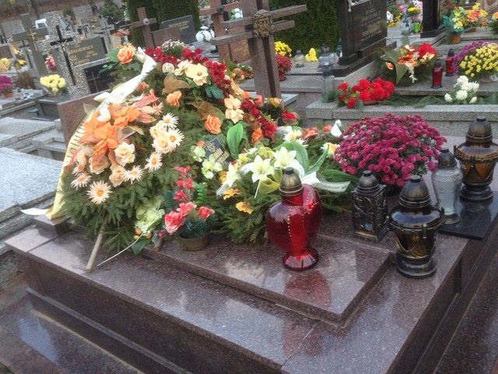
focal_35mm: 33
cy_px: 187
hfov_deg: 55.4
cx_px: 249
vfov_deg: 42.9
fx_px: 475
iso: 80
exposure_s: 1/120
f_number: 2.4
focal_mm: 4.12
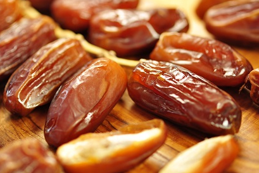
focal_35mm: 110
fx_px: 791
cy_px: 83
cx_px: 104
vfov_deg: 12.4
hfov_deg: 18.6
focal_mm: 60
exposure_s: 1/50
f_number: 3
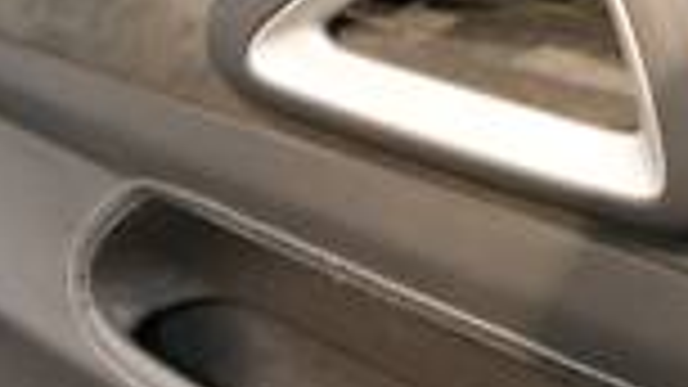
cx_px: 571
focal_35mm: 144
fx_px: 2627
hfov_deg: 14.8
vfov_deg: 8.4
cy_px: 162
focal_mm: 28
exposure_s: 1/3
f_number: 4.5
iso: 400
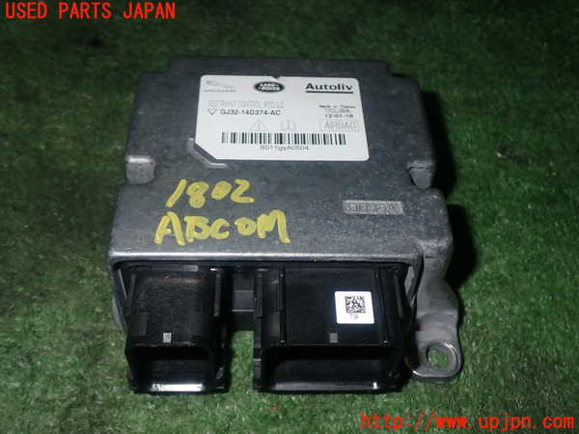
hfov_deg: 49.0
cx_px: 290
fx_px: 636
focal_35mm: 38
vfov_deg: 37.7
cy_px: 217
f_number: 8
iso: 200
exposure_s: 1/40
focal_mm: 6.83
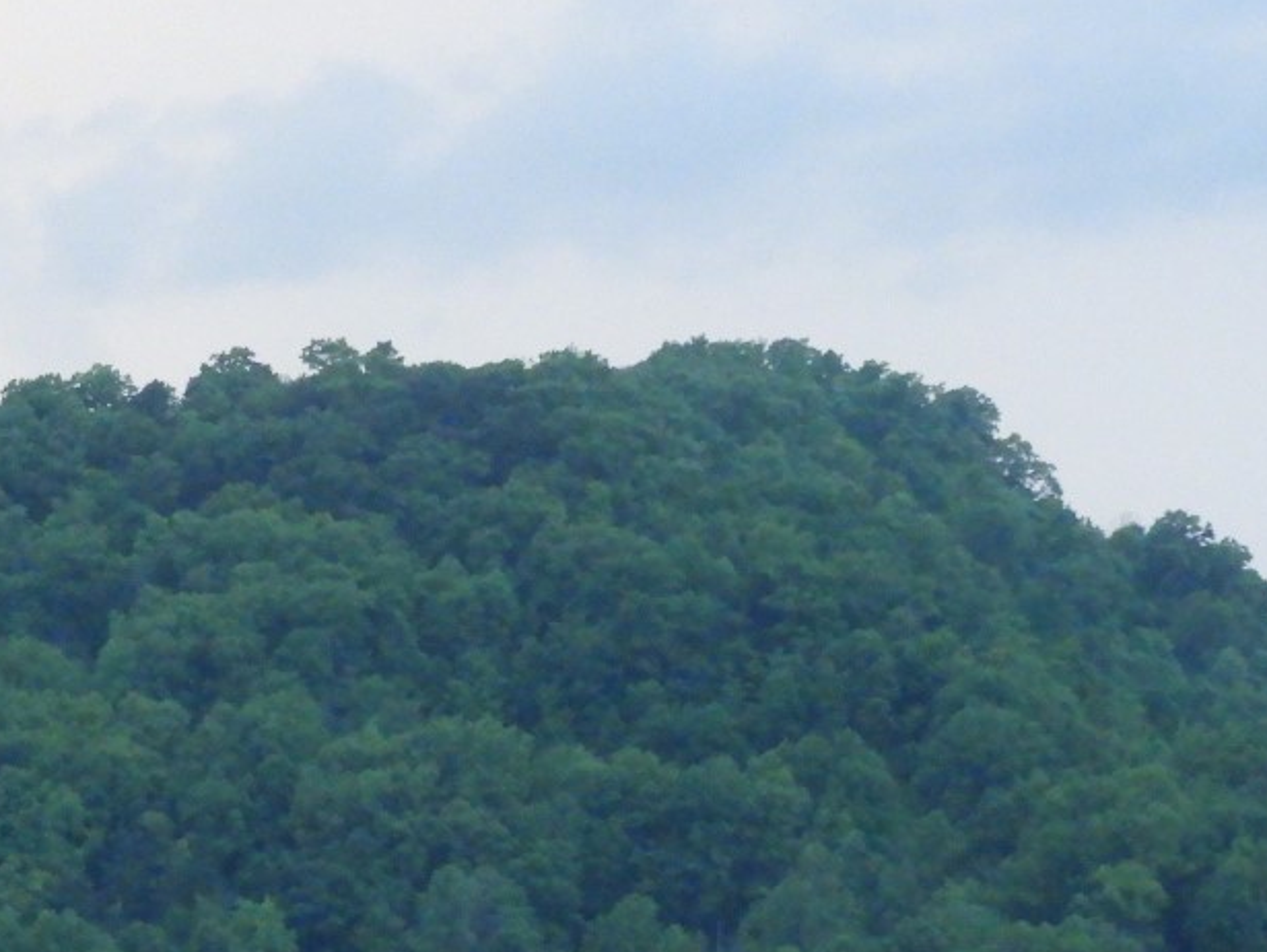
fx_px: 12855
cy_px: 779
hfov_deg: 5.6
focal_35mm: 351
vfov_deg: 4.2
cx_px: -25
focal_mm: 26.9
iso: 1400
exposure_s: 1/60
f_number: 5.2
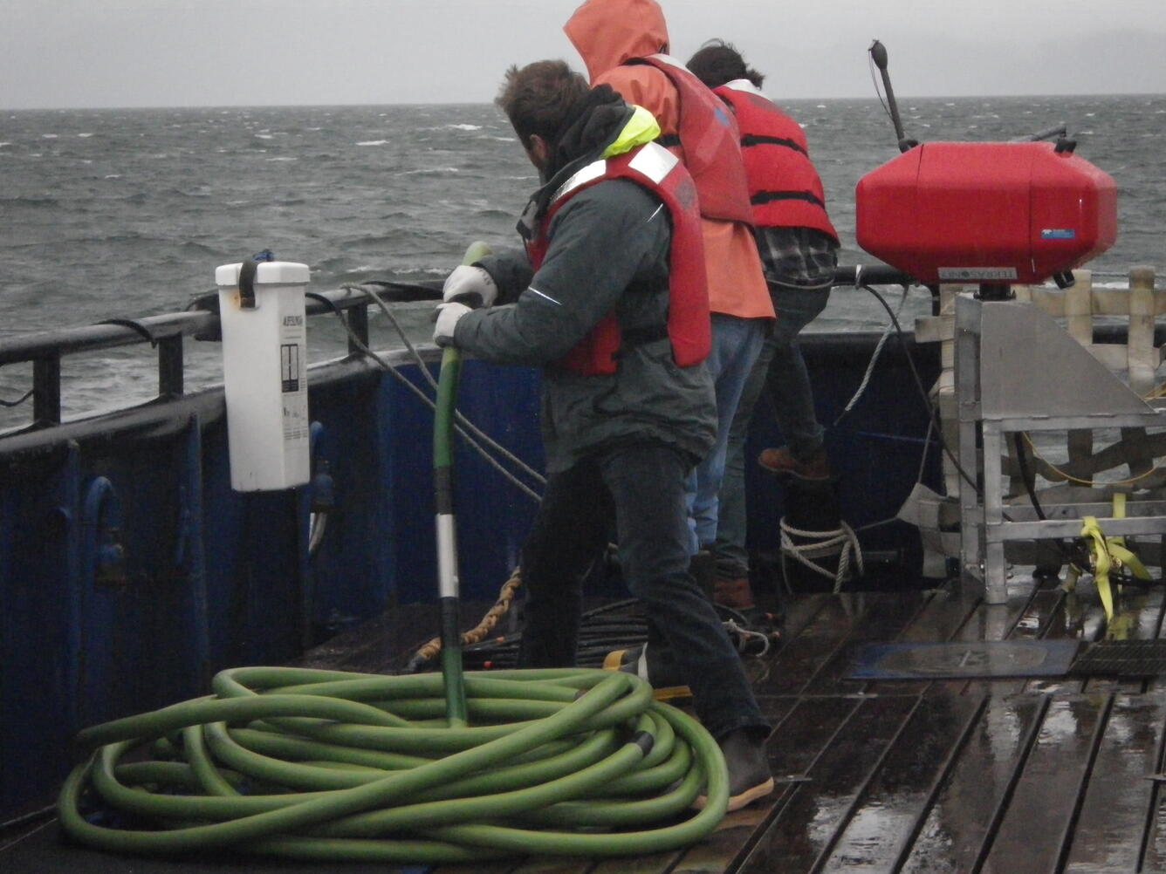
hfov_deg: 14.1
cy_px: 437
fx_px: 4716
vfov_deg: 10.6
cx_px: 583
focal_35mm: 140
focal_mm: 25
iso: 800
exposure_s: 1/250
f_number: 5.5
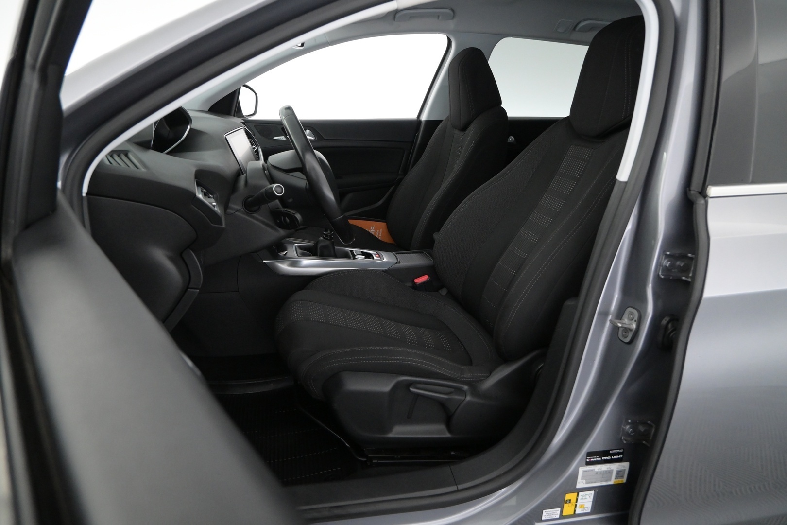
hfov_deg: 73.7
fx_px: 525
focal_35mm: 24
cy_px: 262
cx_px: 394
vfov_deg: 53.1
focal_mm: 16
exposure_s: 1/80
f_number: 4.5
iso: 2500
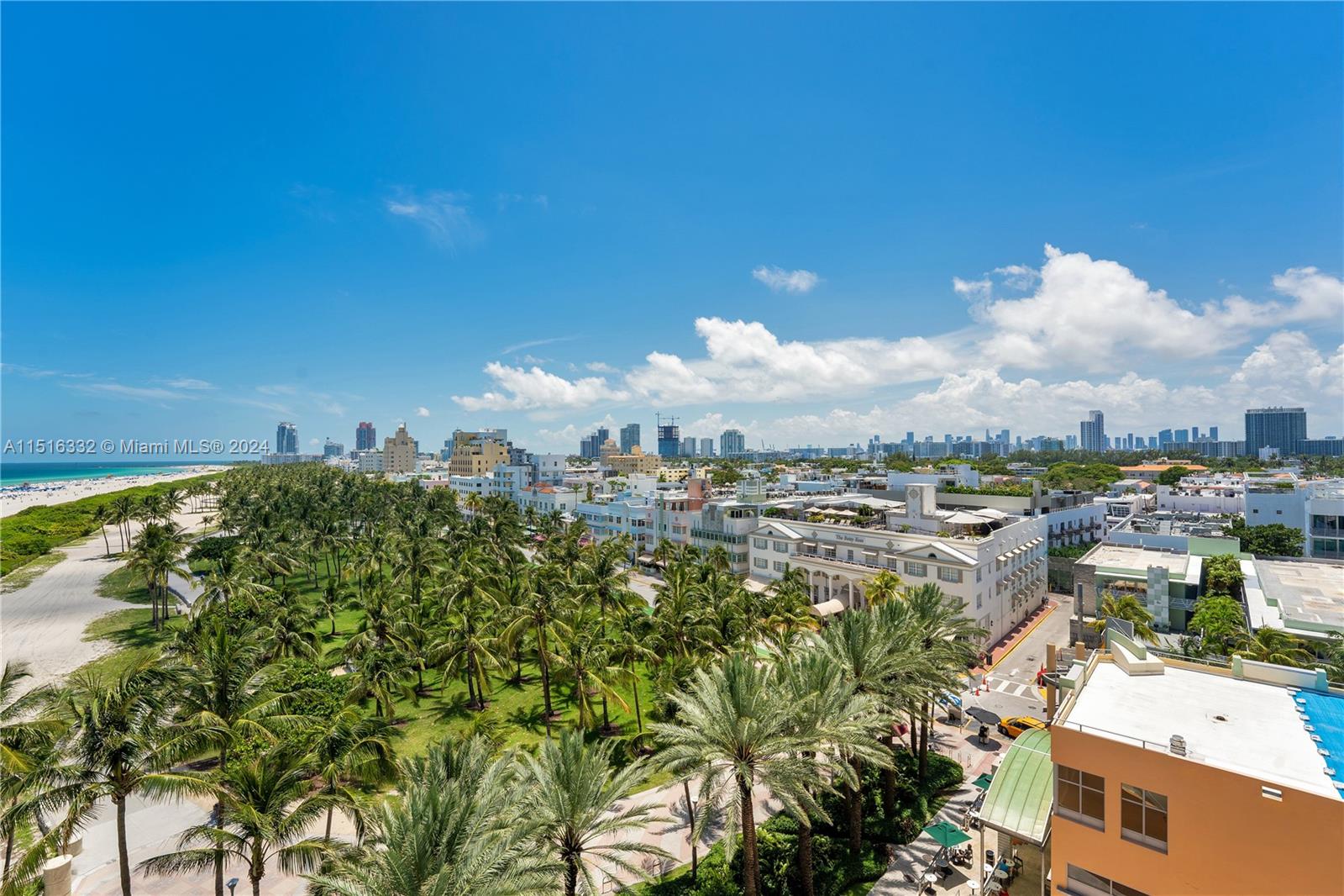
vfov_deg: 81.2
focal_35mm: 14
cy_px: 448
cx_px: 672
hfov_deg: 104.3
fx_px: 523
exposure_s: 1/200
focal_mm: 14
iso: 100
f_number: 10
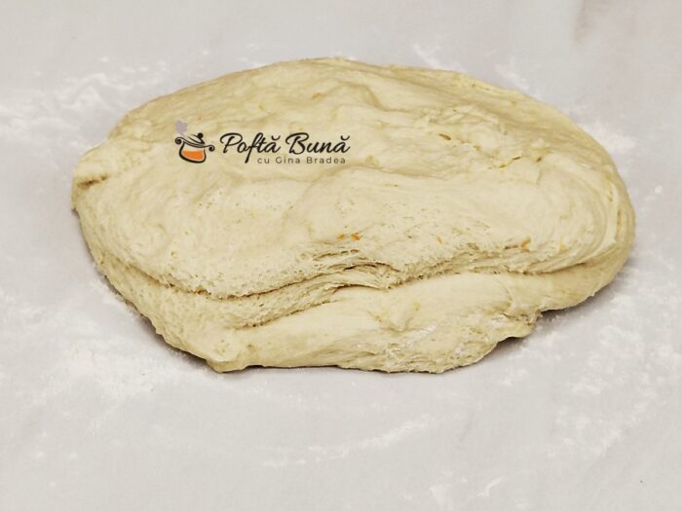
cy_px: 256
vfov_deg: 14.1
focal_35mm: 105
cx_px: 341
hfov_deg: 18.7
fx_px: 2069
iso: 272
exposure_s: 1/100
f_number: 1.75
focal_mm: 5.25
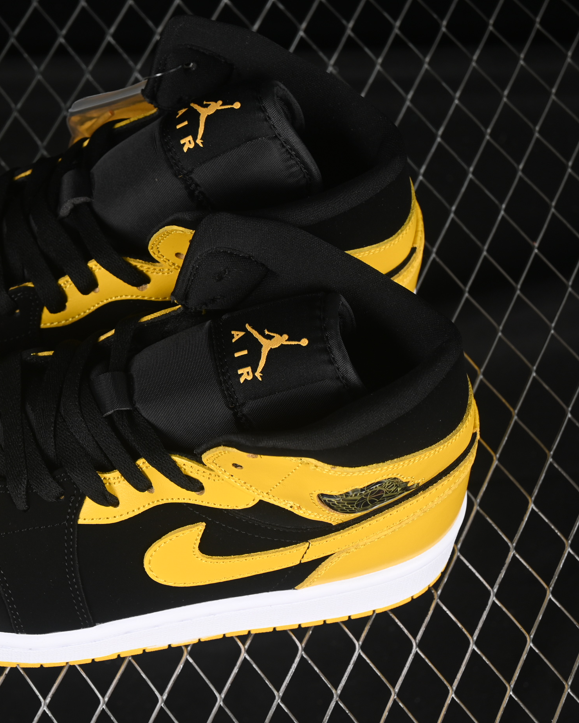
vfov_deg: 18.1
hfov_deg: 14.4
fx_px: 2271
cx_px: 86
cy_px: 362
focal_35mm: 106
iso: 160
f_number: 6.3
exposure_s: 1/60
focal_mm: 50
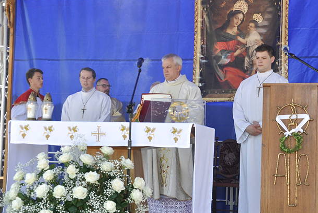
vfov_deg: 20.3
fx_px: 592
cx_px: 172
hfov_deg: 30.1
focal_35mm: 67
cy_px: 120
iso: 400
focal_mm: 32
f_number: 6.3
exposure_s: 1/160
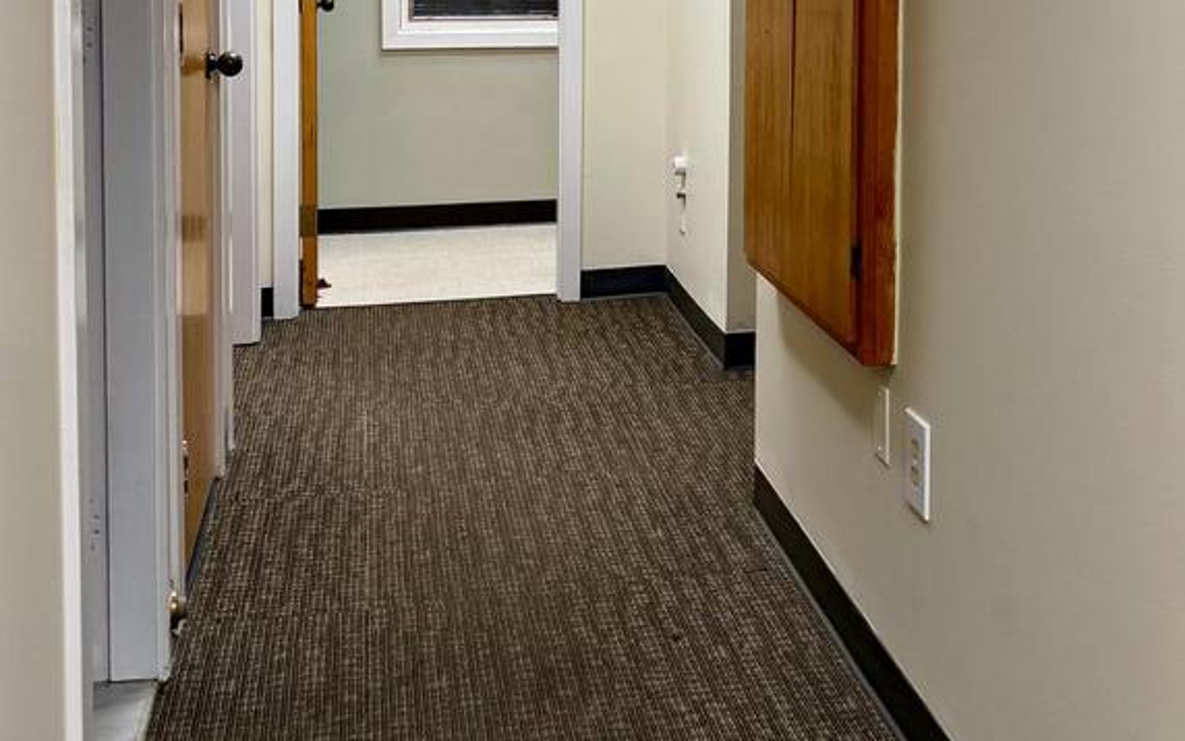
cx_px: 773
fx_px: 1551
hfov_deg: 41.4
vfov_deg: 25.6
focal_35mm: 48
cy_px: 8
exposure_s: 1/144
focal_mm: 6.76
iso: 200
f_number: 1.78
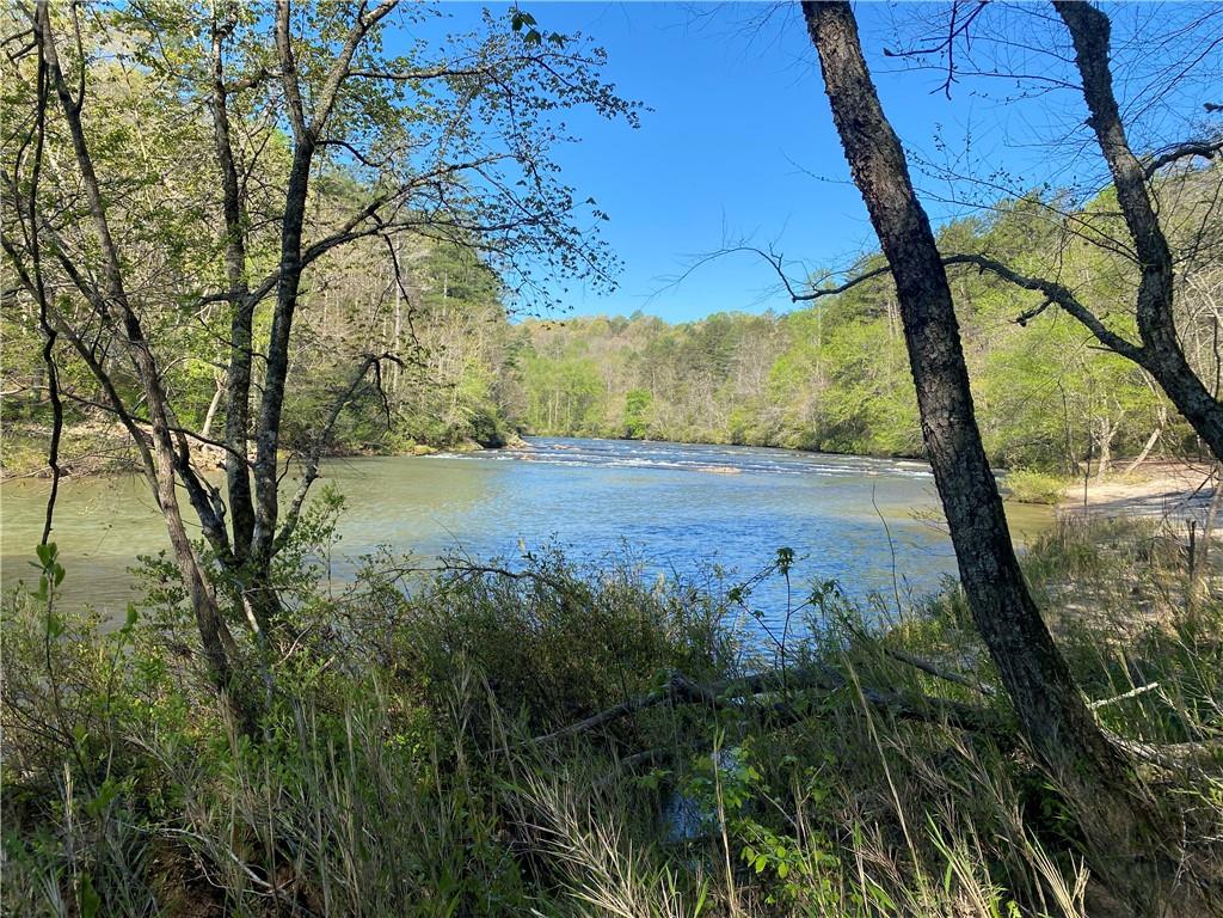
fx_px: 919
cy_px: 459
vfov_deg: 53.1
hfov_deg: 67.3
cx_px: 612
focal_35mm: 26
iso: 32
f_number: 1.8
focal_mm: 4.25
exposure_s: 1/1114
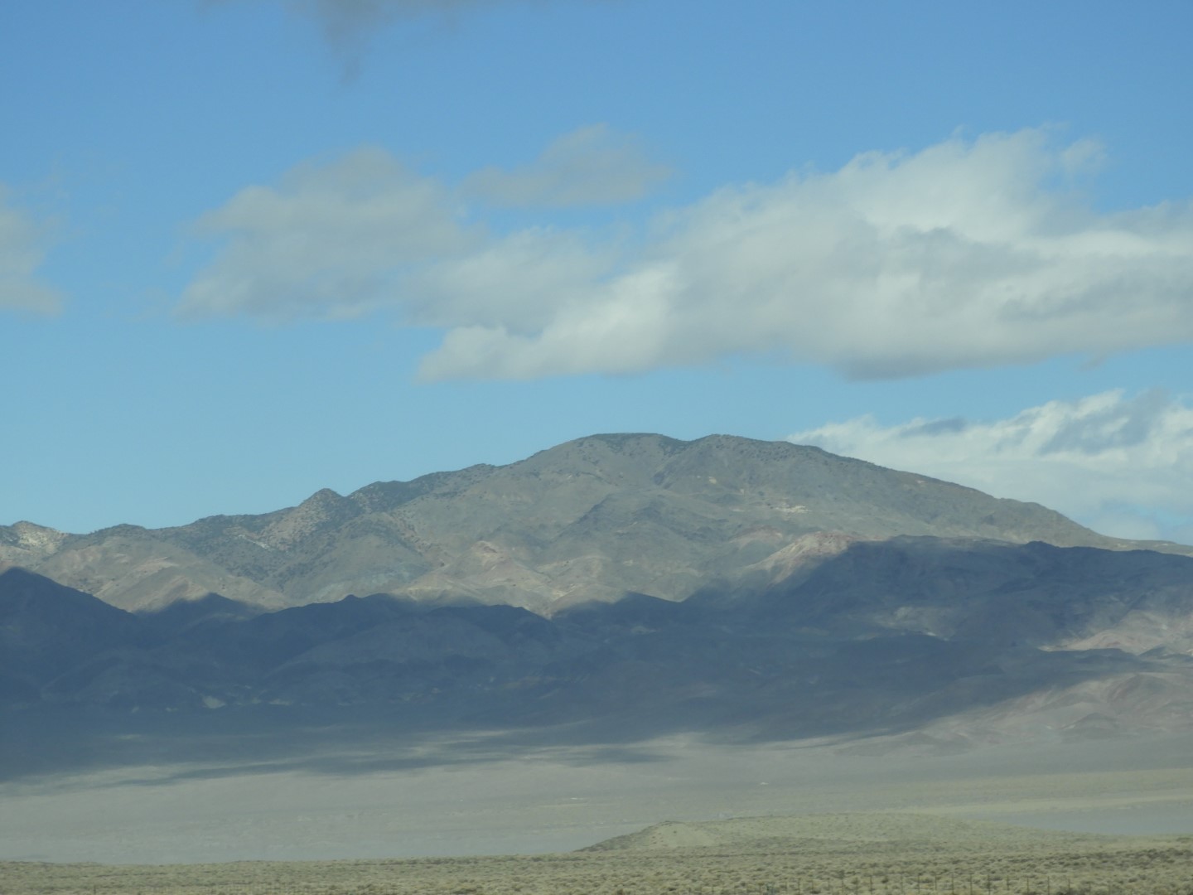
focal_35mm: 150
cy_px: 448
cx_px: 596
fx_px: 5170
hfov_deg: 13.2
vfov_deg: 9.9
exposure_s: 1/800
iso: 100
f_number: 5.2
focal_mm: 26.9
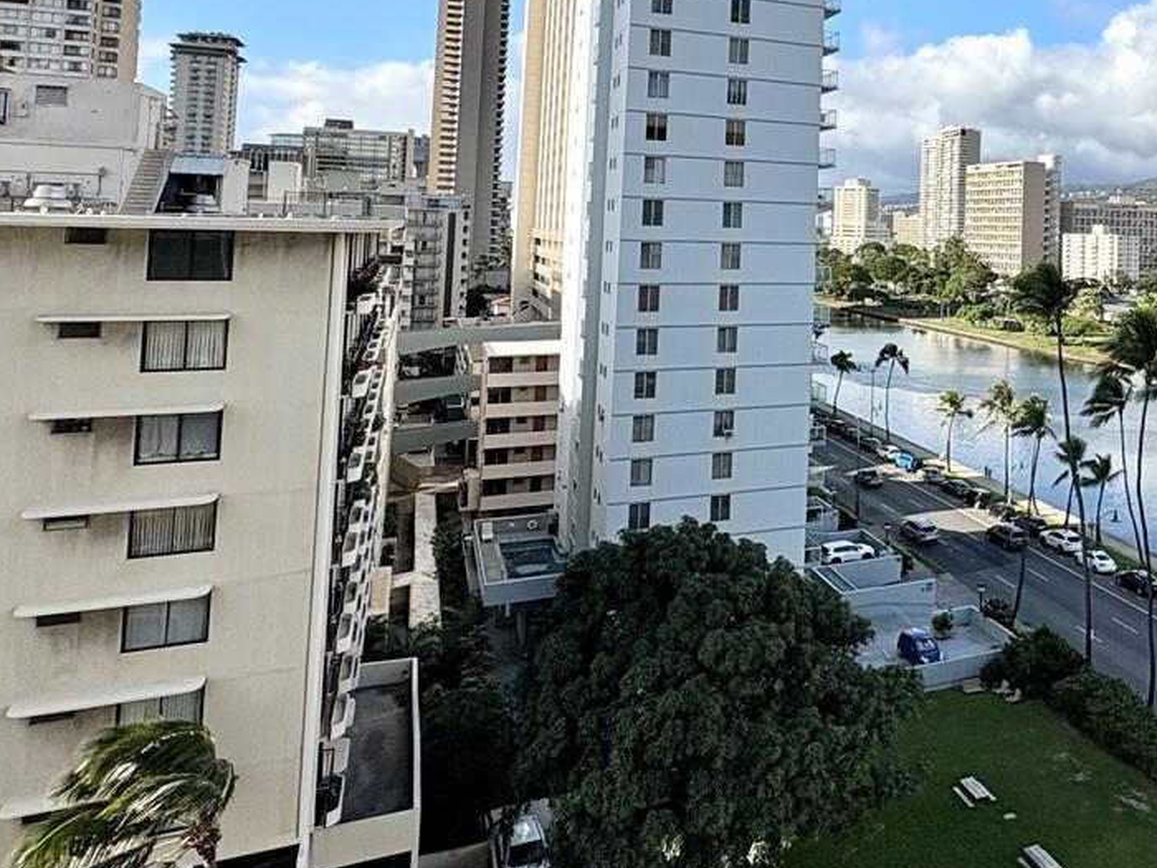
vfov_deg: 42.2
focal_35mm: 32
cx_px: 1017
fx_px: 1070
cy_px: 175
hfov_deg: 51.0
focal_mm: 2.22
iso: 40
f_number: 2.2
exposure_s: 1/2146
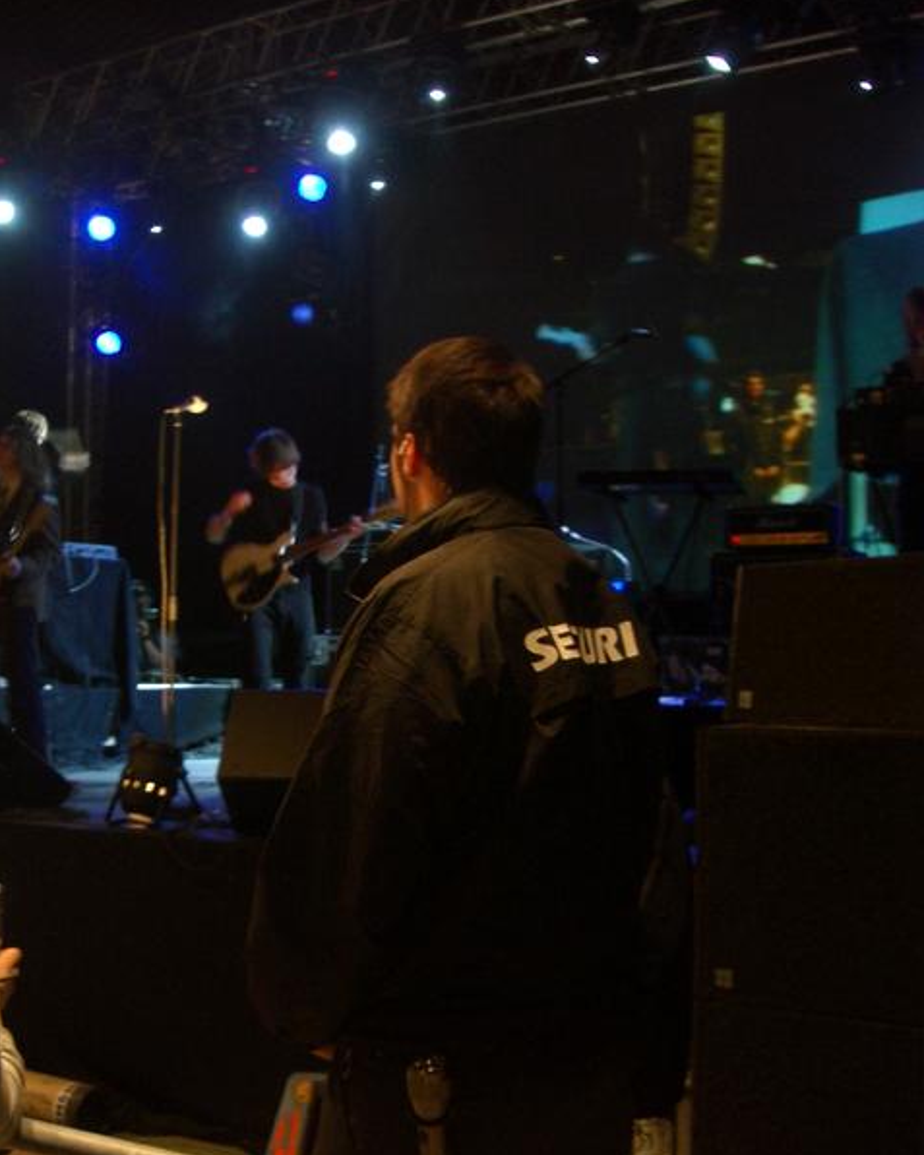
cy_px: 607
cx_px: 461
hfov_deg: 34.9
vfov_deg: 42.9
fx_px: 1470
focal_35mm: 43
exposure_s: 1/8
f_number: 2.8
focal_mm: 6.8
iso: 100
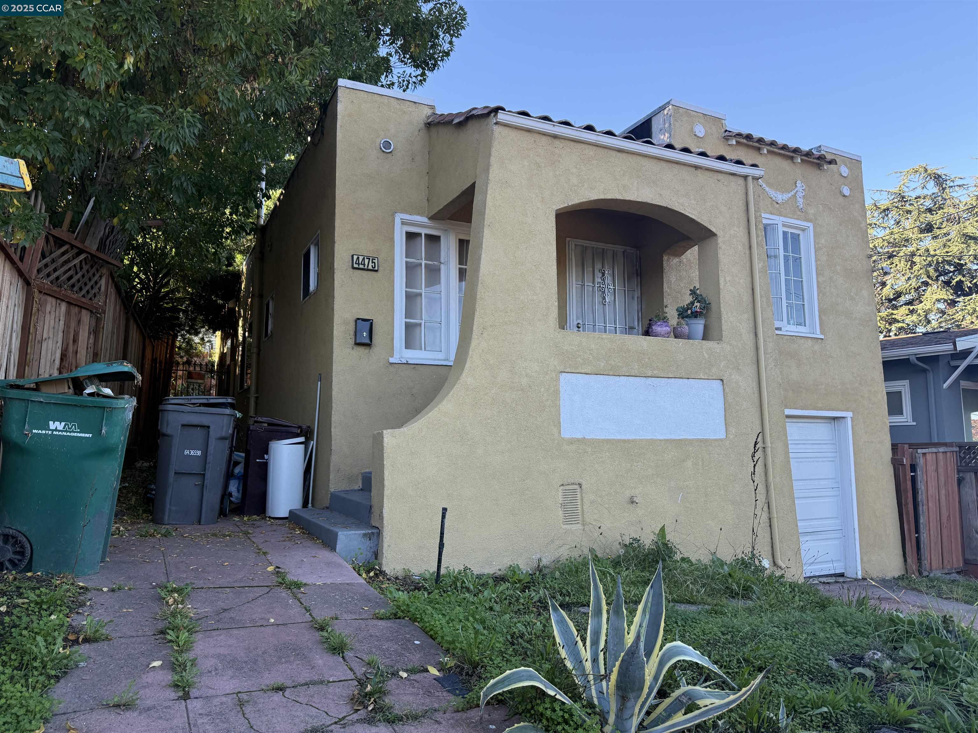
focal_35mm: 24
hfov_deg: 71.6
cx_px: 489
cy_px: 366
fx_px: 678
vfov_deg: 56.8
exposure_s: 1/742
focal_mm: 6.76
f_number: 1.78
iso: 100
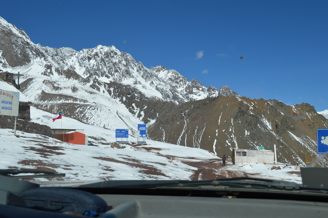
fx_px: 382
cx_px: 164
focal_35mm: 42
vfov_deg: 31.8
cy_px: 109
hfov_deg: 46.4
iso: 100
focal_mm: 28
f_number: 9
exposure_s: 1/320
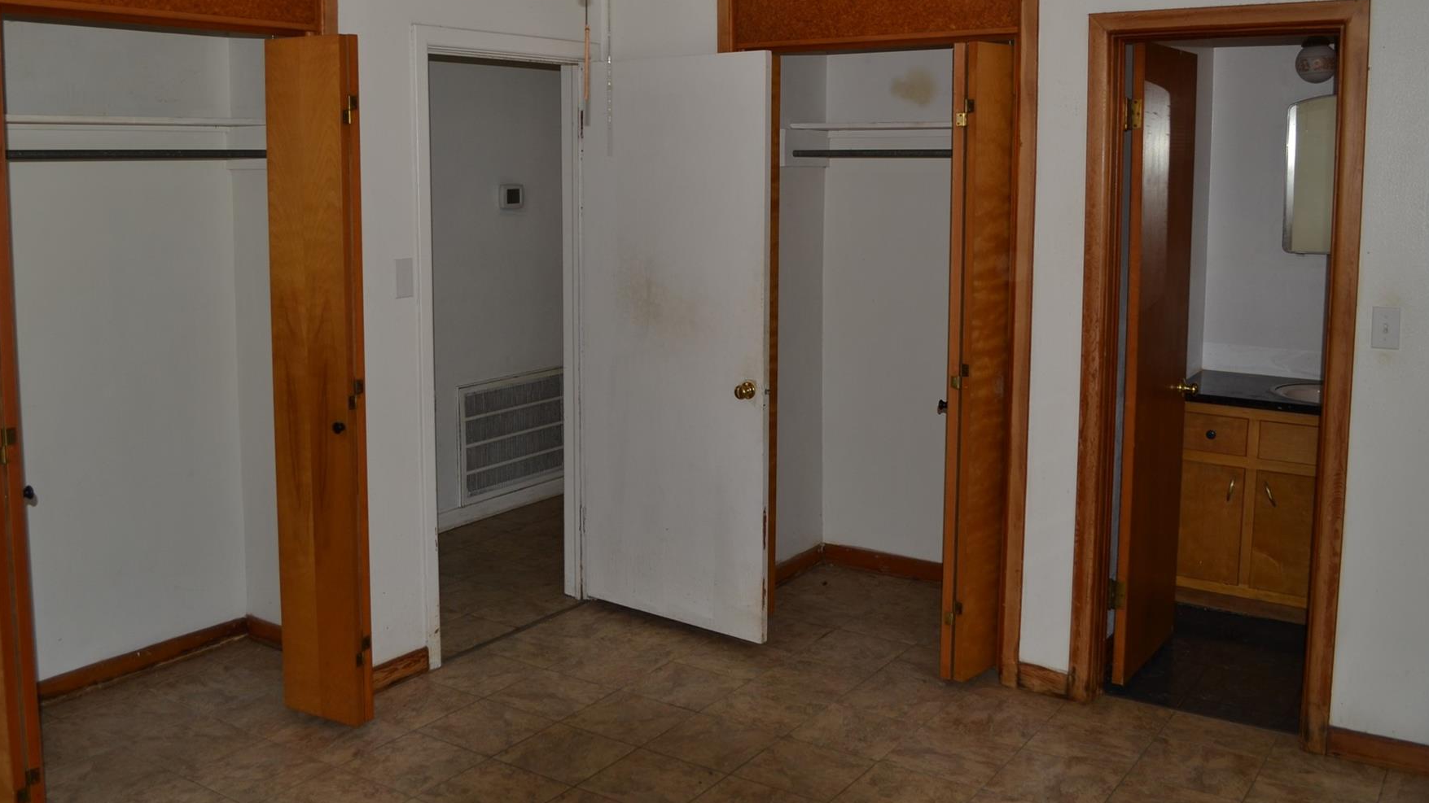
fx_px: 1250
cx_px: 643
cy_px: 282
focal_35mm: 33
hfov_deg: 59.4
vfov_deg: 35.4
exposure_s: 1/60
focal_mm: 18
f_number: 3.5
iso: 100
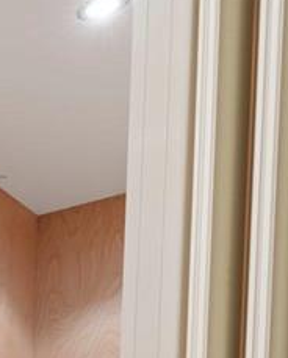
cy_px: 522
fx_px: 712
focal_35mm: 67
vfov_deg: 23.3
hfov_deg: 14.2
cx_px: -426
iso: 400
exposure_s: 2
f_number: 8
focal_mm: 16
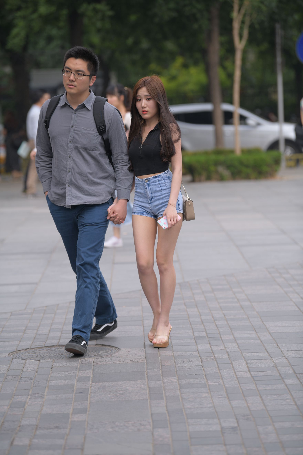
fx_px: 1893
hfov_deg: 9.1
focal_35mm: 150
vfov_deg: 13.7
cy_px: 228
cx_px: 152
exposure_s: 1/800
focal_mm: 150
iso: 250
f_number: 3.5
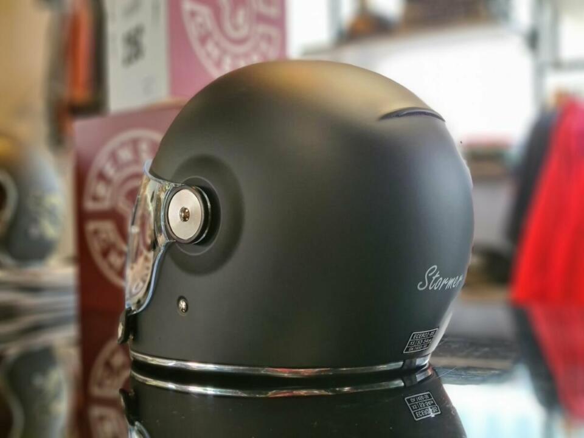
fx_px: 472
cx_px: 292
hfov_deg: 63.4
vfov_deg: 49.7
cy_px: 219
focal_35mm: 28
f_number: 2
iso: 320
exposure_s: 1/50
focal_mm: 5.9
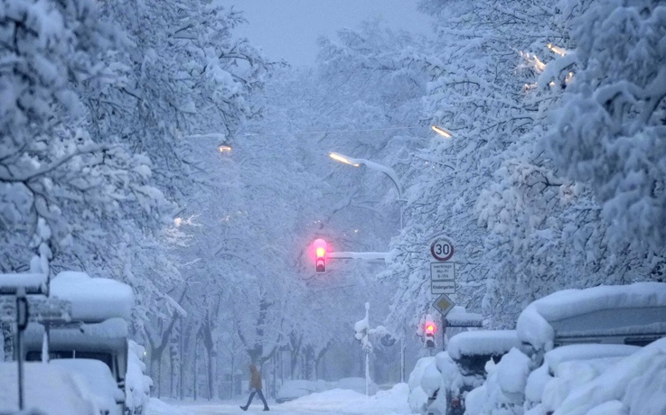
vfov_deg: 3.1
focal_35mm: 425
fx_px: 7711
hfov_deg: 4.9
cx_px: 330
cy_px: 295
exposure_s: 1/400
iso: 1600
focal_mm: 200
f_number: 2.8
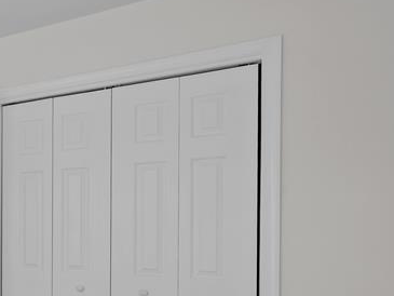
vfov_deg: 34.8
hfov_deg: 29.9
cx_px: -182
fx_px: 455
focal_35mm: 40
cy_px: 239
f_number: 9
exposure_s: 1/5
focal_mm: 14
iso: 320
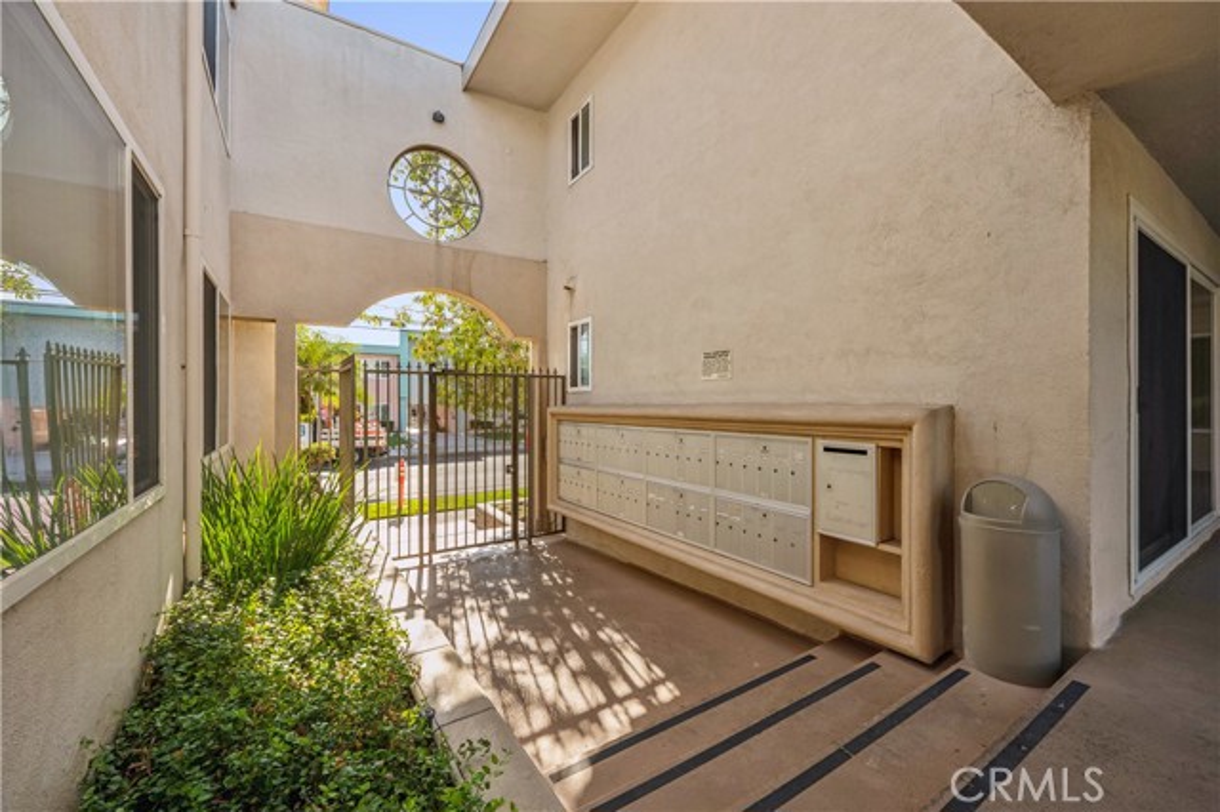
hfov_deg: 104.3
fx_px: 474
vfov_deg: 81.1
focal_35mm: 14
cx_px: 610
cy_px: 406
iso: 100
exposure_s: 1/60
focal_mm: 14
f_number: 10
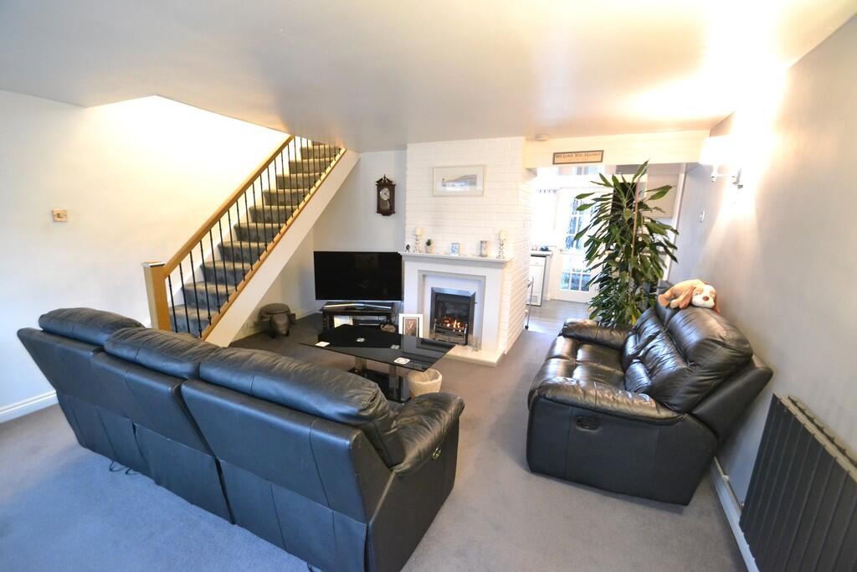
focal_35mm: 15
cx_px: 428
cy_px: 286
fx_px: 357
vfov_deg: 77.3
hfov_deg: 100.4
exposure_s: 1/13
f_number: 3.5
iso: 3200
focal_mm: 10
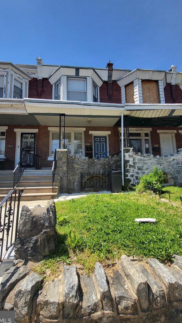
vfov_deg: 103.0
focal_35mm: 15
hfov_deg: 70.5
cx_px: 88
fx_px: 129
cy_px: 158
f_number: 2.2
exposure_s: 1/711
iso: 32
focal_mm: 1.74
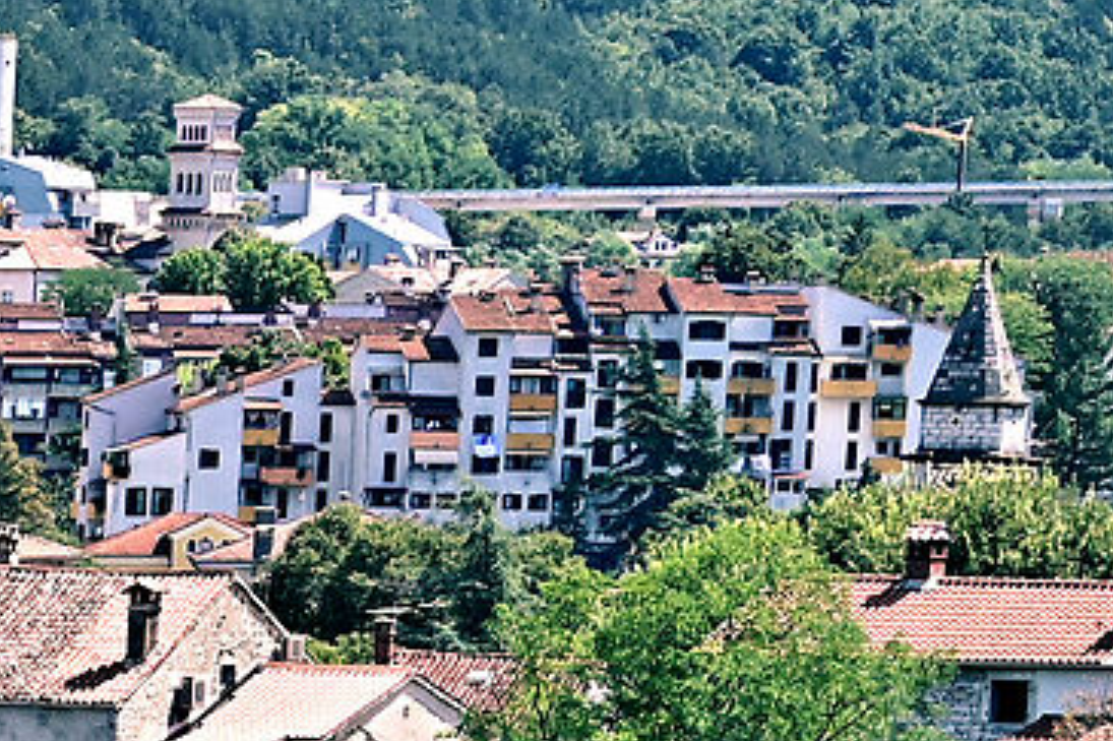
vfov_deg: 4.5
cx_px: -2177
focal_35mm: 296
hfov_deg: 6.4
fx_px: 9147
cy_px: 2087
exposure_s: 1/250
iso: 100
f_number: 6.3
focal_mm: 45
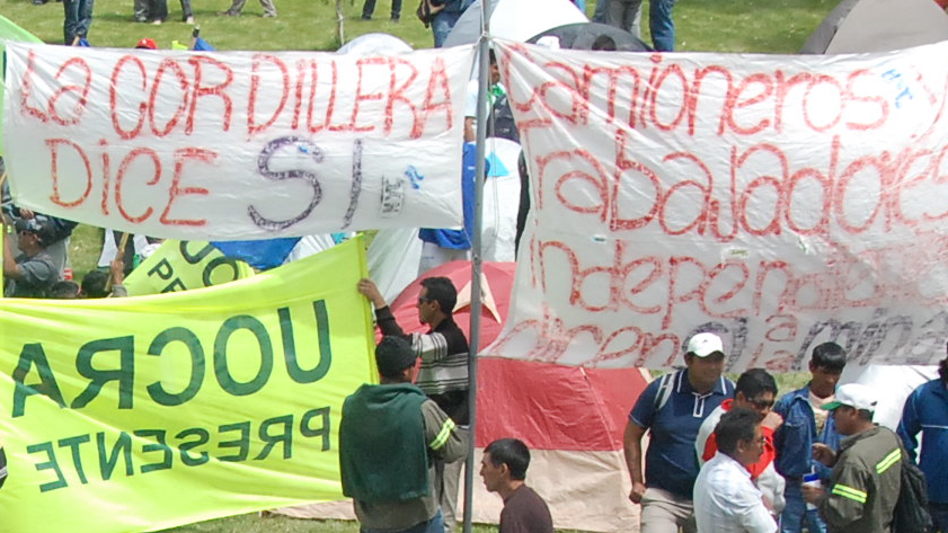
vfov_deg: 8.4
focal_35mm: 141
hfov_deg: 14.9
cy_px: 808
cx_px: -44
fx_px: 3544
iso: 640
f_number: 7.1
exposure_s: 1/1600
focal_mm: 26
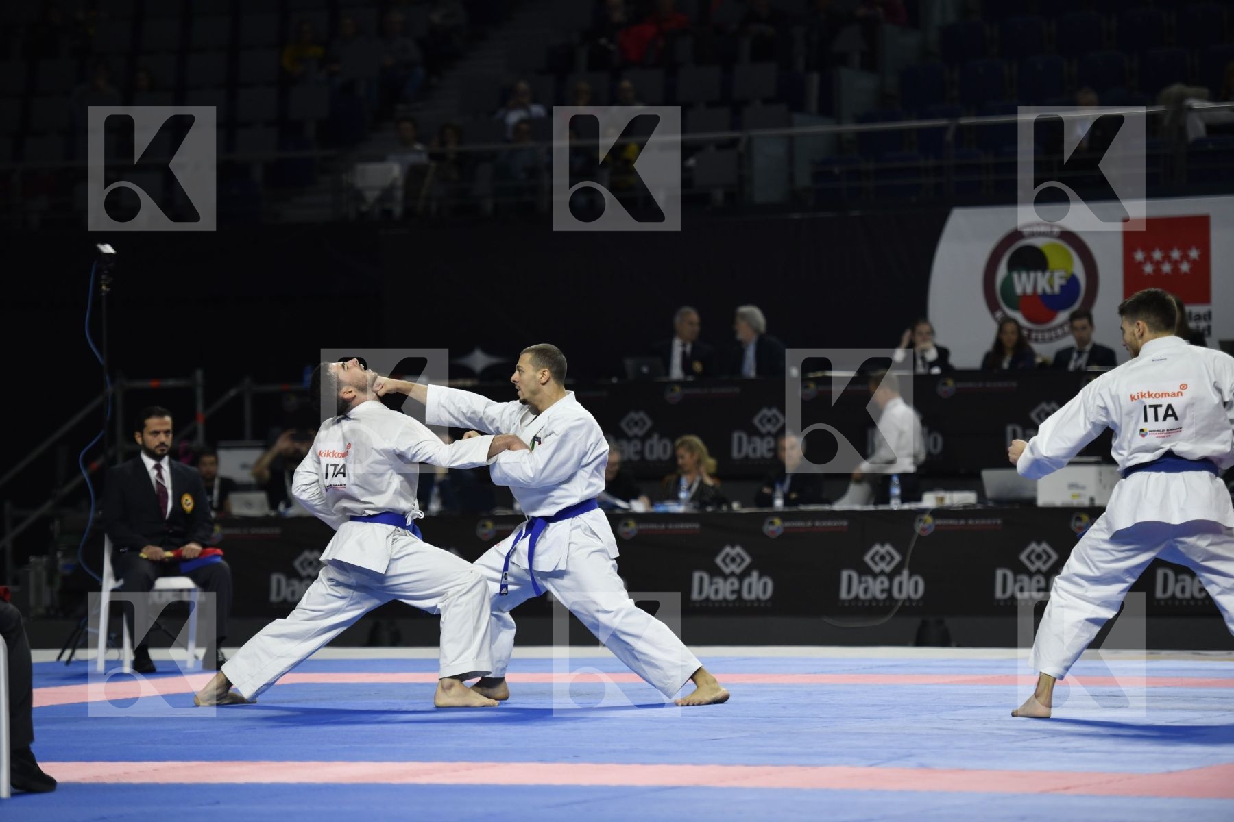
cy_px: 411
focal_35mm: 145
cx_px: 617
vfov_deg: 9.5
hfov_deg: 14.2
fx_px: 4970
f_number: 2.8
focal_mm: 145
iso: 800
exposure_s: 1/800
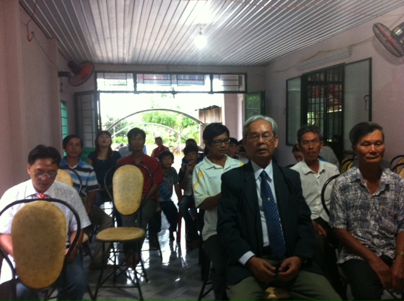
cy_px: 150
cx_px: 202
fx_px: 408
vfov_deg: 40.6
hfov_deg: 52.7
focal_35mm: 35
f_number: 2.8
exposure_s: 1/15
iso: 200
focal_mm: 3.85
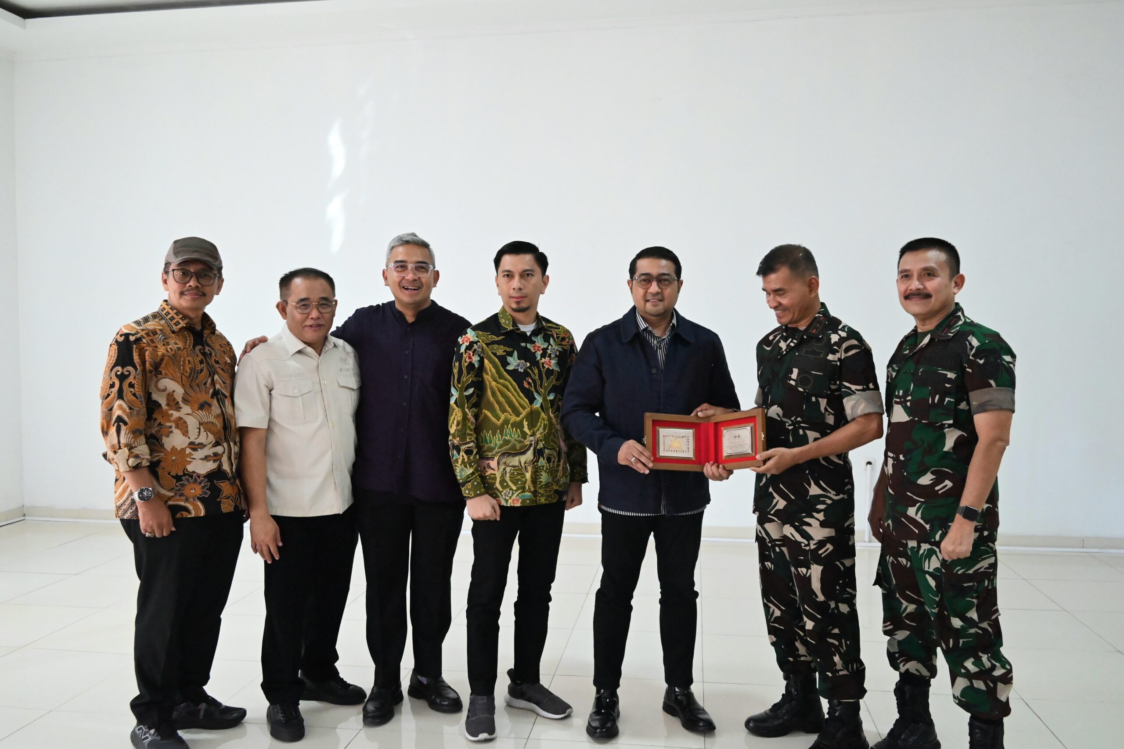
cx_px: 562
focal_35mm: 30
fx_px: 937
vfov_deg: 43.6
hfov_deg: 61.9
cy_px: 374
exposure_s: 1/161
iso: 8000
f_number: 4.5
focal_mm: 30
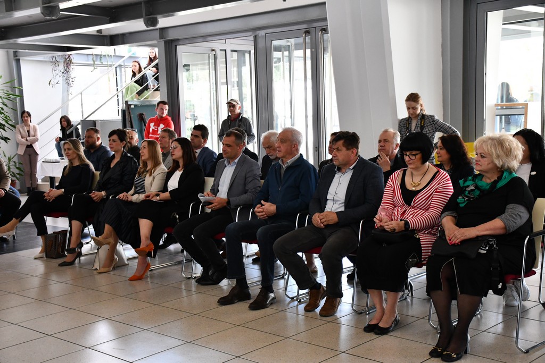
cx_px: 272
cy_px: 182
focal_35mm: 48
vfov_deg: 28.1
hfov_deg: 41.1
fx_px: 727
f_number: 4
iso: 2000
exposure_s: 1/125
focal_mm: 32
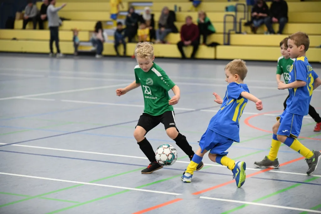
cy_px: 107
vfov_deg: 13.4
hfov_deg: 20.0
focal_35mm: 102
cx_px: 160
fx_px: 909
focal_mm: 102
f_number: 2.8
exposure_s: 1/1250
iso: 8000
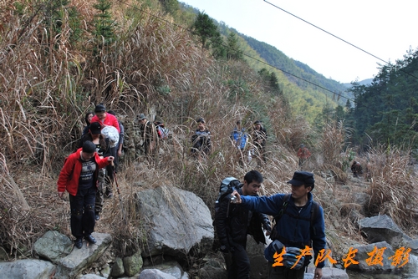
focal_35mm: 39
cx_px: 209
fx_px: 453
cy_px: 140
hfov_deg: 49.5
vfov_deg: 34.3
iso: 100
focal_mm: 26
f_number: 6.3
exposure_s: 1/160
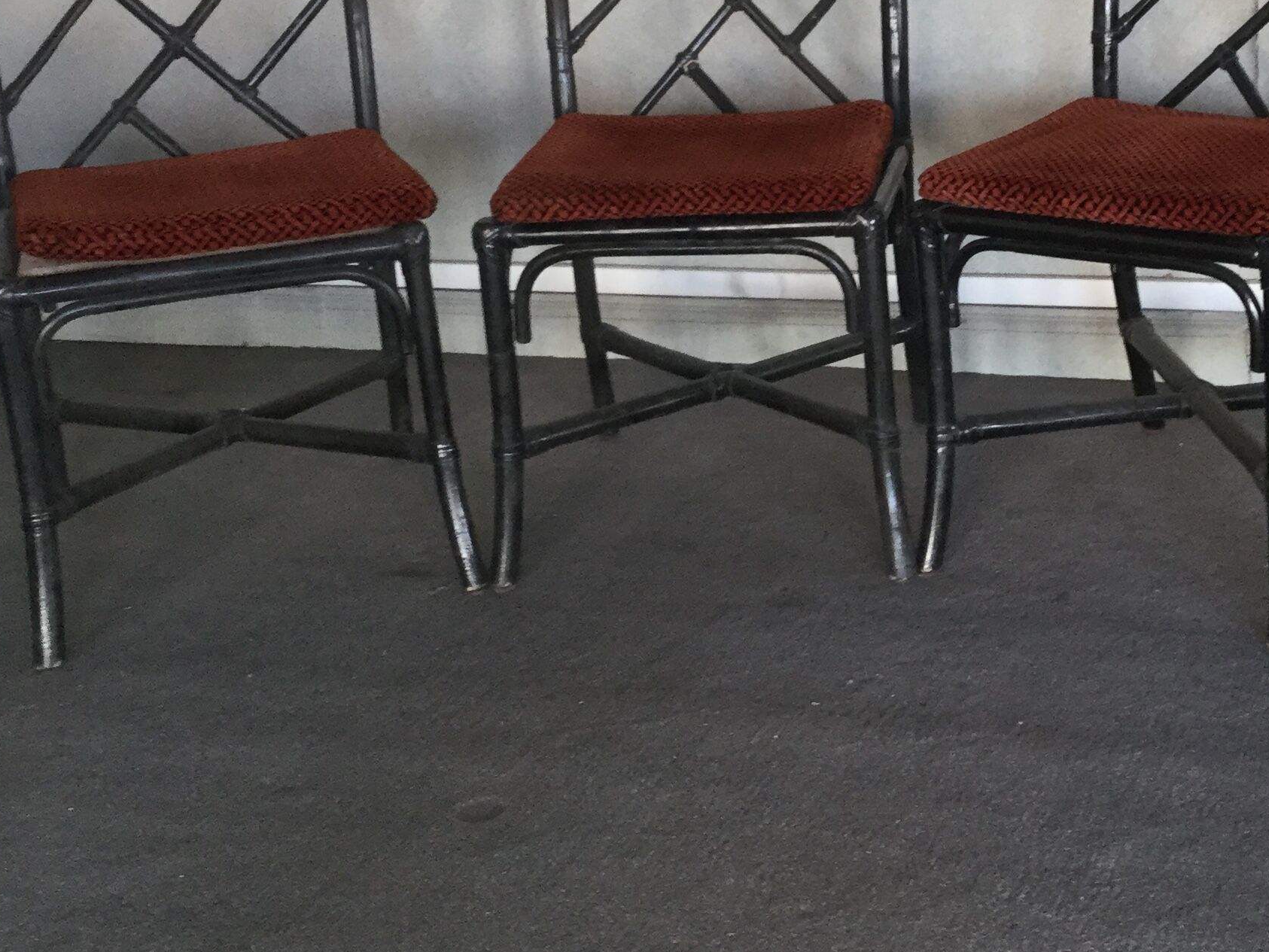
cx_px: 941
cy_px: 276
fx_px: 2200
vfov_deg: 24.2
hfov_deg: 31.6
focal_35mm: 60
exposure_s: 1/33
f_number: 2.4
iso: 80
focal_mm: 3.3
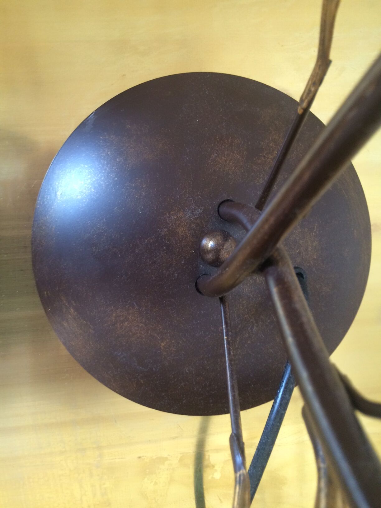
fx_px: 426
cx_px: 190
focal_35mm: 29
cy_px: 254
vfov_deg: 61.7
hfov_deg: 48.2
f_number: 2.2
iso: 125
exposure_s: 1/33
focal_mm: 4.15
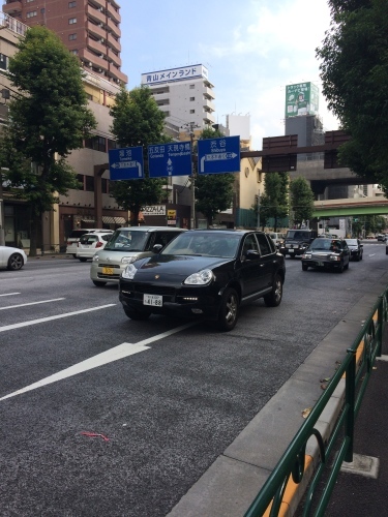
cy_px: 258
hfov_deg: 48.2
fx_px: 433
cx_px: 194
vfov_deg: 61.7
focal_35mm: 29
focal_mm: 4.15
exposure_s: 1/873
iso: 32
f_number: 2.2
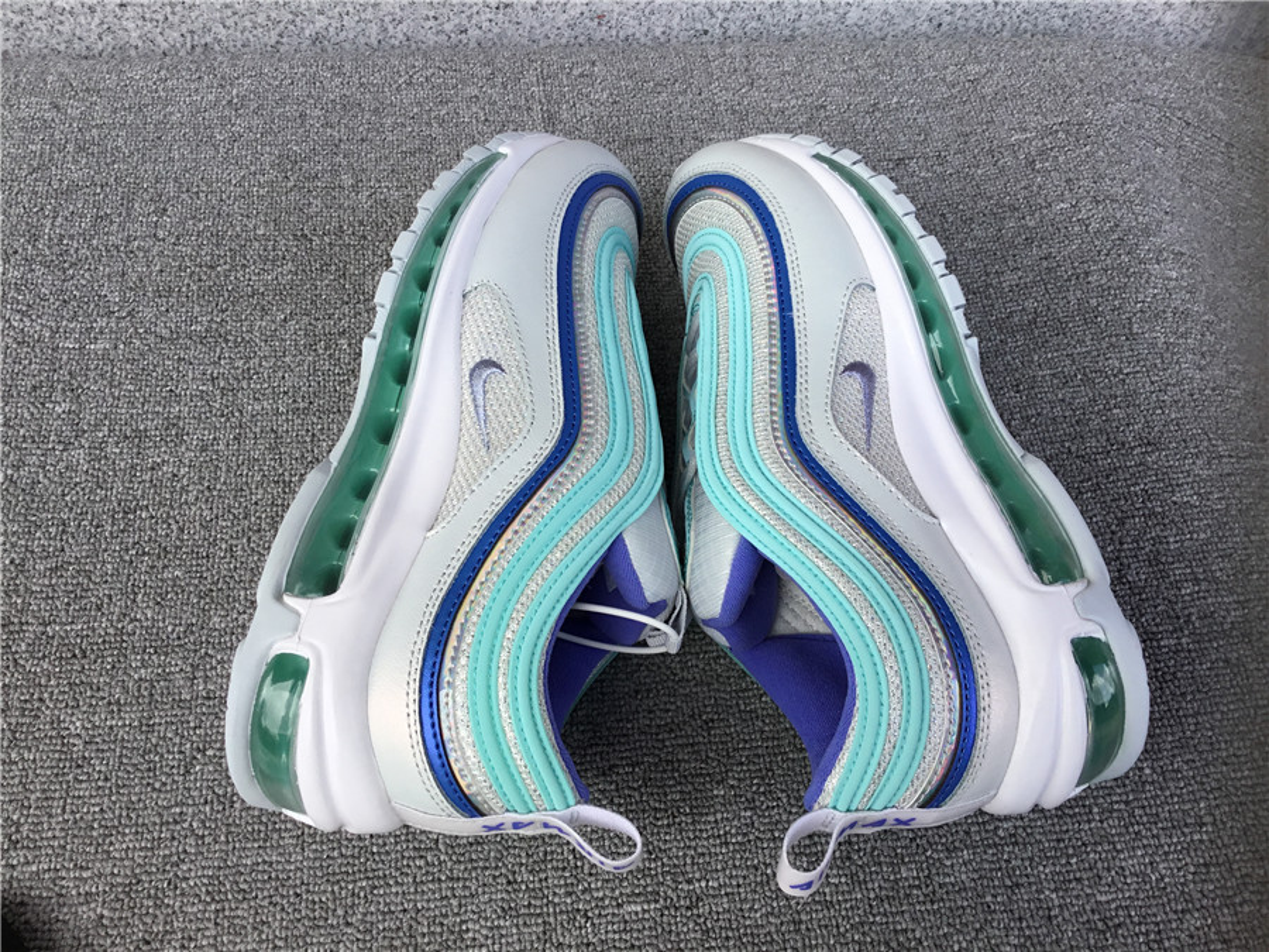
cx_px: 634
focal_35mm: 31
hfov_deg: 58.4
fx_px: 1136
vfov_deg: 45.4
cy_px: 476
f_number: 2.4
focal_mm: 3.3
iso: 25
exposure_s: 1/233
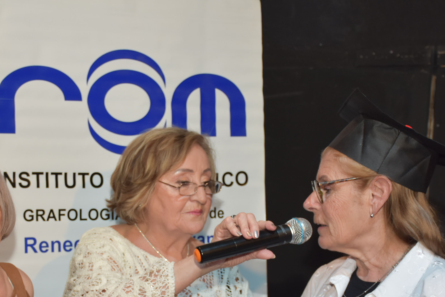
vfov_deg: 14.0
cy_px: 236
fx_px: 1199
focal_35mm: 97
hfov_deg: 20.9
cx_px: 135
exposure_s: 1/60
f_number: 4.5
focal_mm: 40
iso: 560
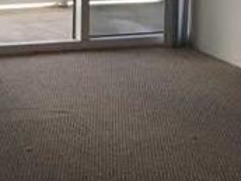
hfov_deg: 15.7
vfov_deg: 13.1
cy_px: -72
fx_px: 752
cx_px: -186
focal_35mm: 108
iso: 32
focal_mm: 4.15
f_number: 2.2
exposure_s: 1/291
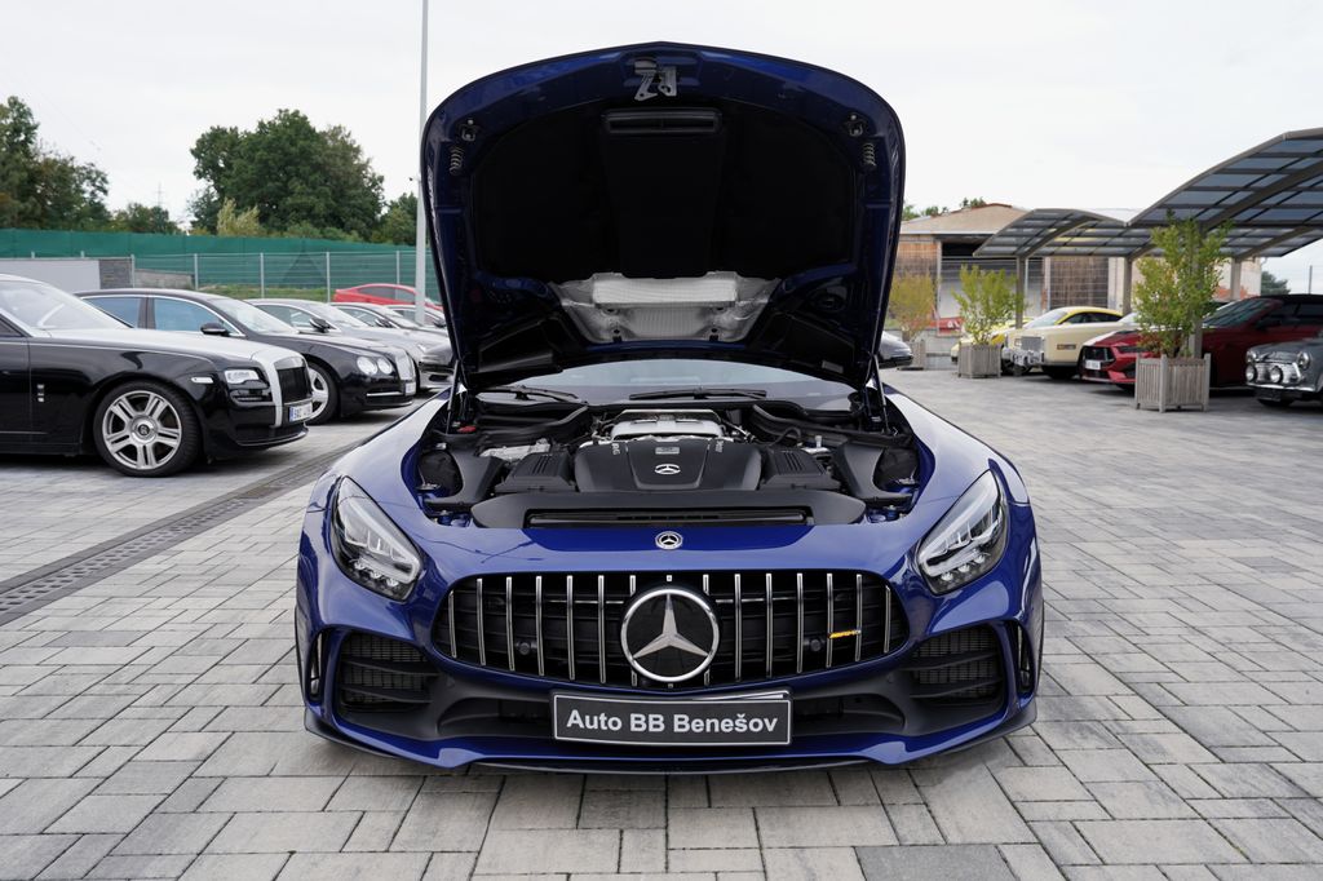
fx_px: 1065
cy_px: 440
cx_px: 662
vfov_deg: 44.9
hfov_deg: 63.7
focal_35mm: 29
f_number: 4.5
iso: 100
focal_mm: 29
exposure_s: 1/80
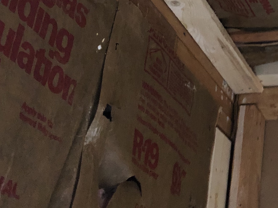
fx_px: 594
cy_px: -26
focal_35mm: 74
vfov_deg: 19.0
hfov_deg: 24.7
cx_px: 297
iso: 100
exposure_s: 1/5
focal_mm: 3.99
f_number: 1.8
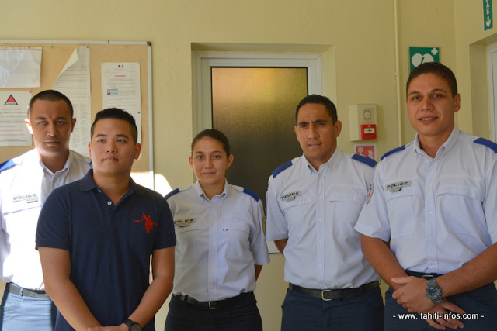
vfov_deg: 30.9
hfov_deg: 45.0
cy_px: 166
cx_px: 248
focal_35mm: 44
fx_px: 601
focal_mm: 29
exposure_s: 1/160
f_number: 6.3
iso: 200
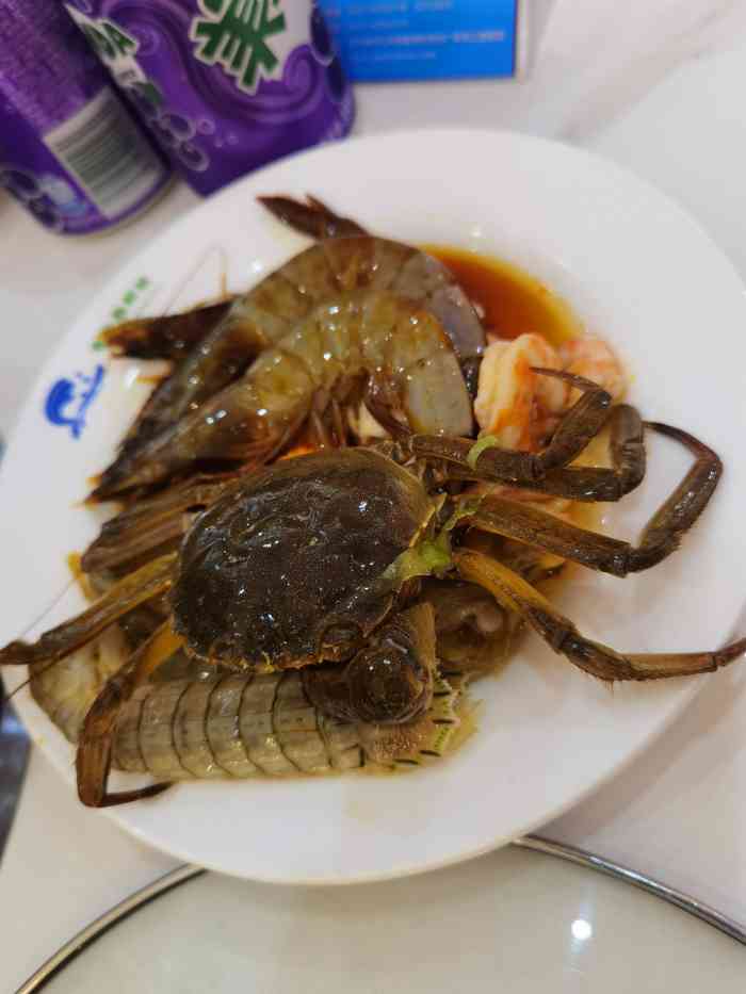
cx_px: 373
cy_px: 497
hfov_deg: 51.4
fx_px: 776
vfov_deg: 65.3
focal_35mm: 27
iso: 125
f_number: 1.9
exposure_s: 1/100
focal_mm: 6.71
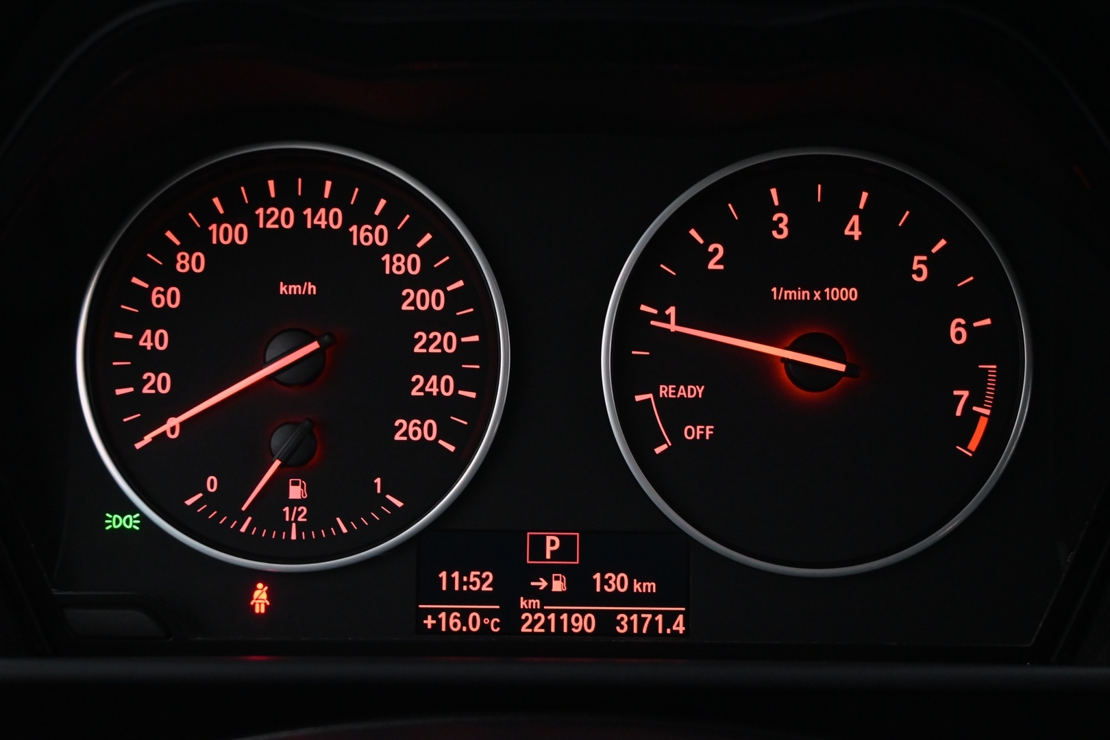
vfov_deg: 25.8
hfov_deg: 37.9
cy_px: 370
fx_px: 1619
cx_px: 555
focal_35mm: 52
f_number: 5.3
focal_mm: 35
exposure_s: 1/30
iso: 2800
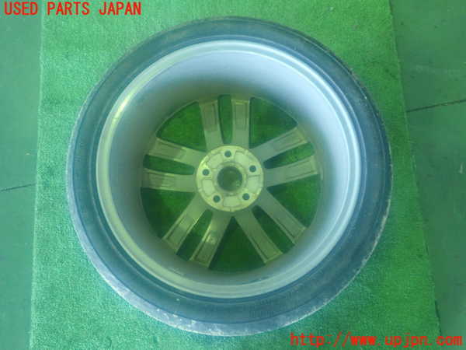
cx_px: 233
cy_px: 175
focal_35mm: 30
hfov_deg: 60.0
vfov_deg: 46.8
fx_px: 404
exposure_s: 1/20
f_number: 2.3
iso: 800
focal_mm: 5.5
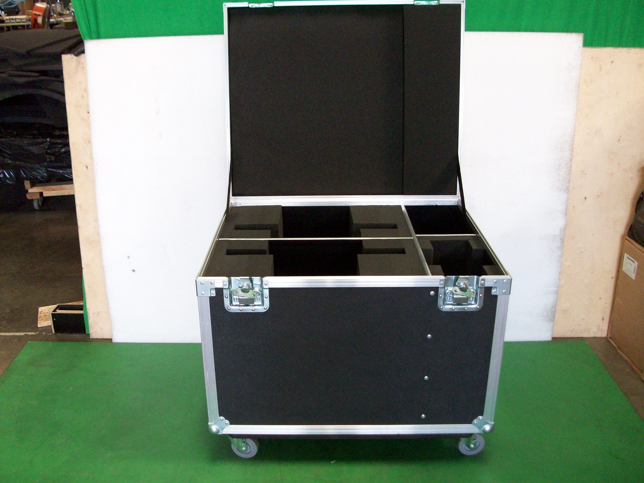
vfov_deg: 41.8
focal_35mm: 34
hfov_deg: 54.0
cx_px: 322
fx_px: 633
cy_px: 242
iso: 160
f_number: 2.8
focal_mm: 5.7
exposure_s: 1/30
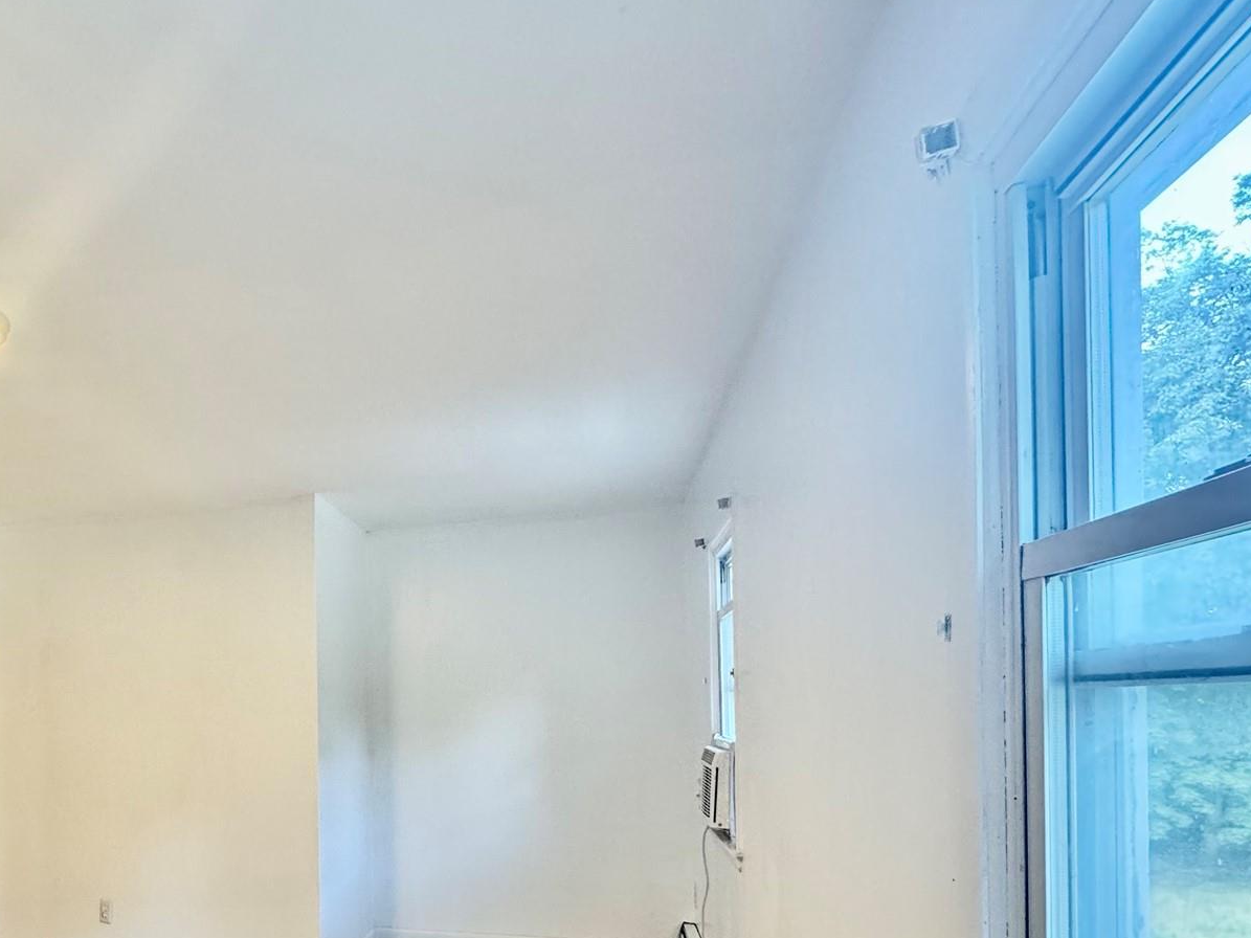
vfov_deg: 54.0
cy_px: 711
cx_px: 308
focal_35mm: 24
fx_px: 867
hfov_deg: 66.9
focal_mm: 2.22
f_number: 2.2
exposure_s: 1/60
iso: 200
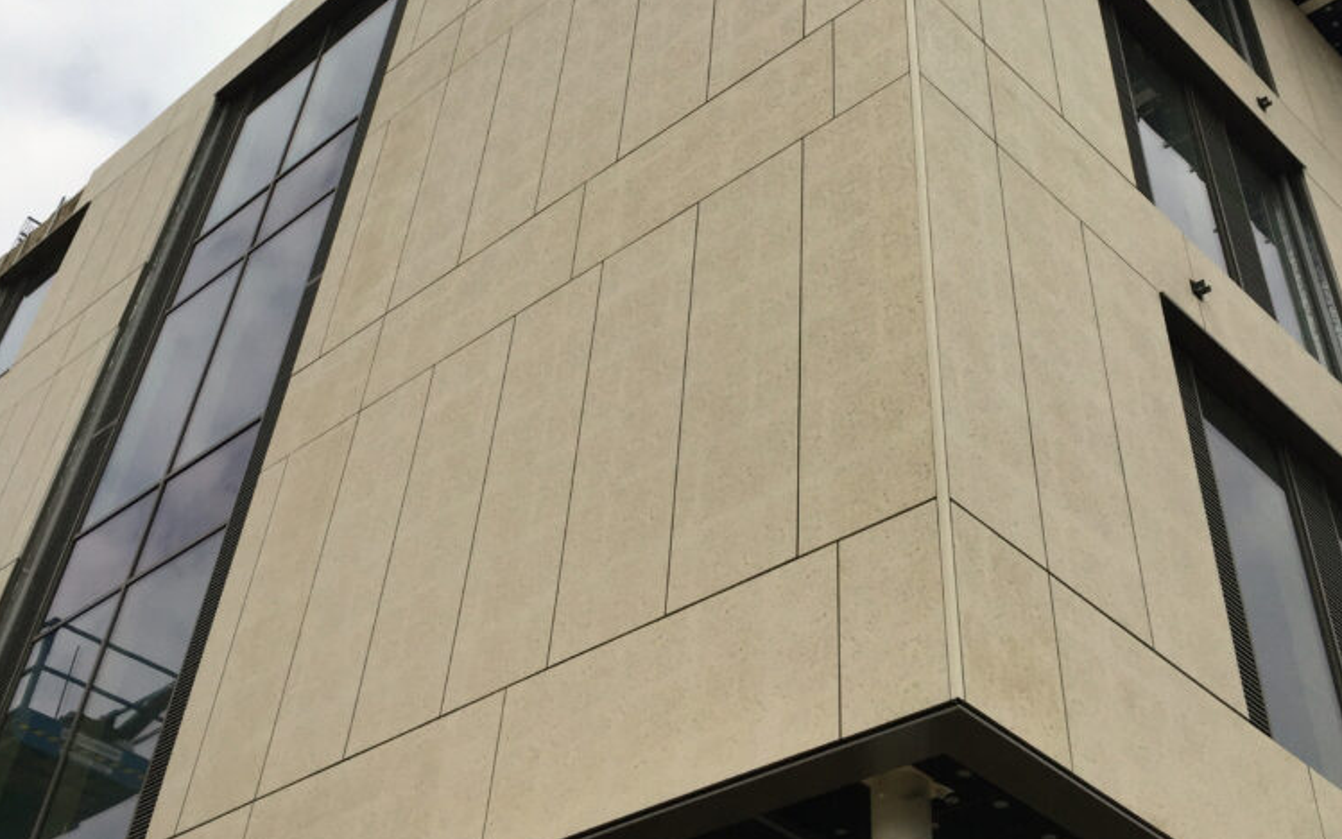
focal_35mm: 42
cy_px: 120
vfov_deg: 29.5
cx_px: 668
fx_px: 1536
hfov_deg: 47.2
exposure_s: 1/5650
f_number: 2.2
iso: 32
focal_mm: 4.15
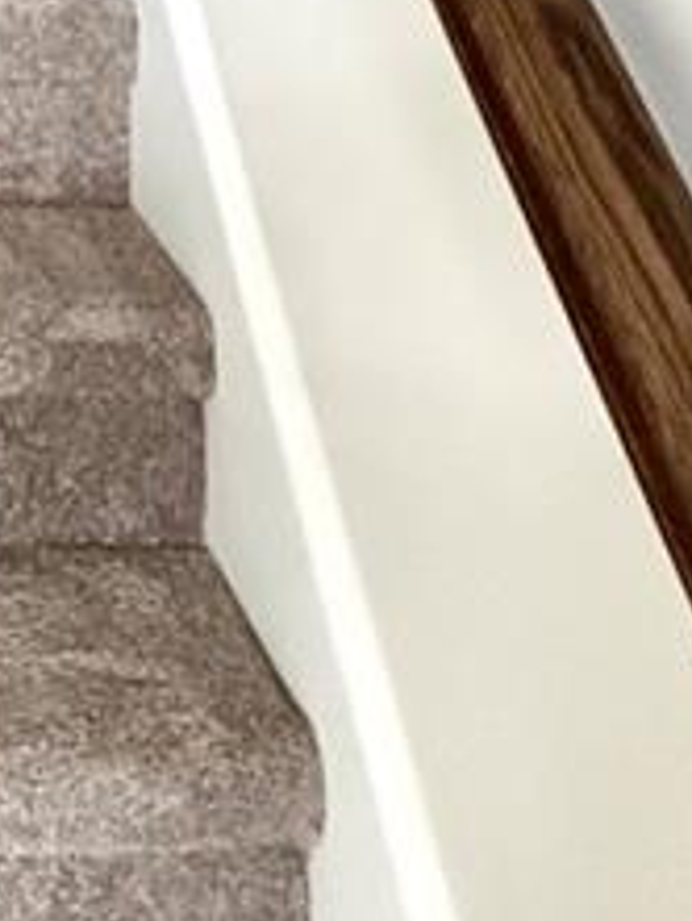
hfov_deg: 17.6
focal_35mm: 76
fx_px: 2024
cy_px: -629
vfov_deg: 20.2
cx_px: -317
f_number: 2.2
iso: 1250
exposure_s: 1/60
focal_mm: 2.22
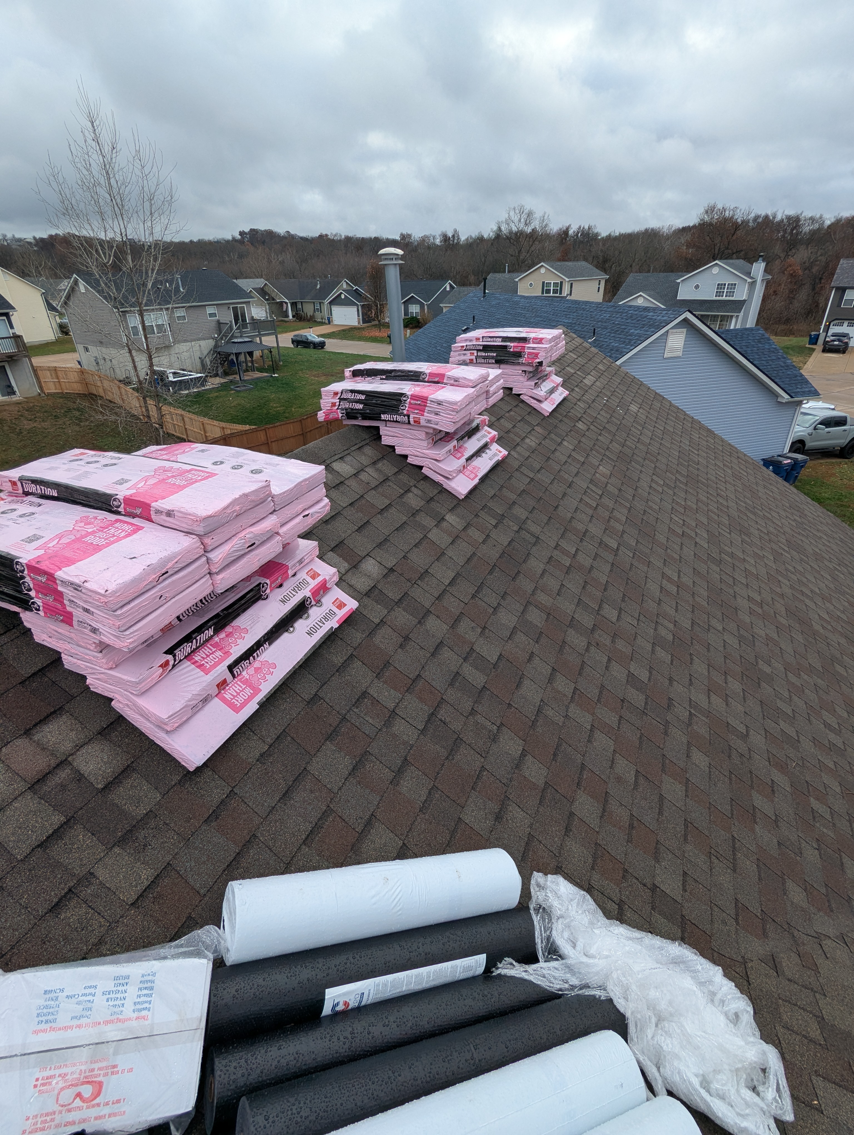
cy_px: 568
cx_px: 427
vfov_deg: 94.4
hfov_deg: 78.2
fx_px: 525
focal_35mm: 16
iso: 49
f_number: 2.2
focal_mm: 2.35
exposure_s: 1/553
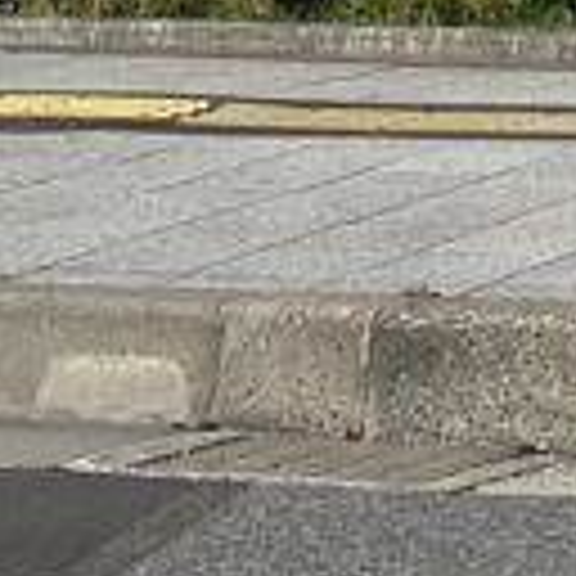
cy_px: -1350
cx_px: 1498
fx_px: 4330
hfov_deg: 7.1
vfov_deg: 6.7
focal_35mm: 230
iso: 32
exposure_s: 1/5495
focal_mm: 4.25
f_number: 1.8
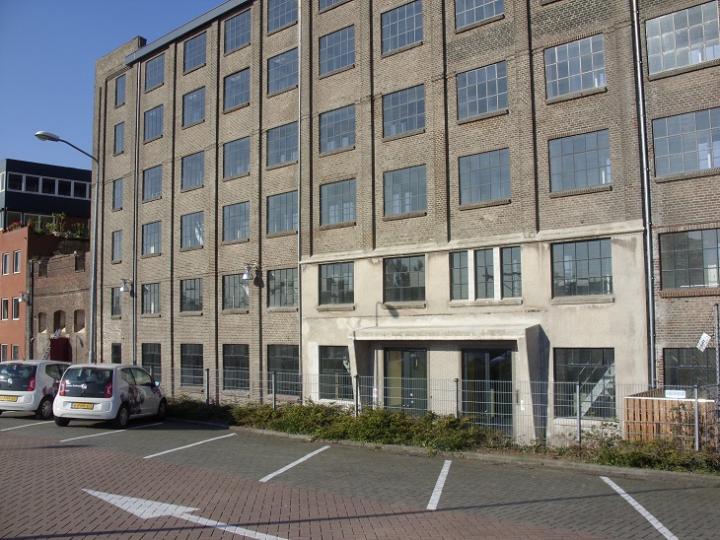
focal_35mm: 38
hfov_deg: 49.0
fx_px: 791
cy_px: 270
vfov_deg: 37.7
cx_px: 360
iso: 50
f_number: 4.9
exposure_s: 1/544
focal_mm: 6.3
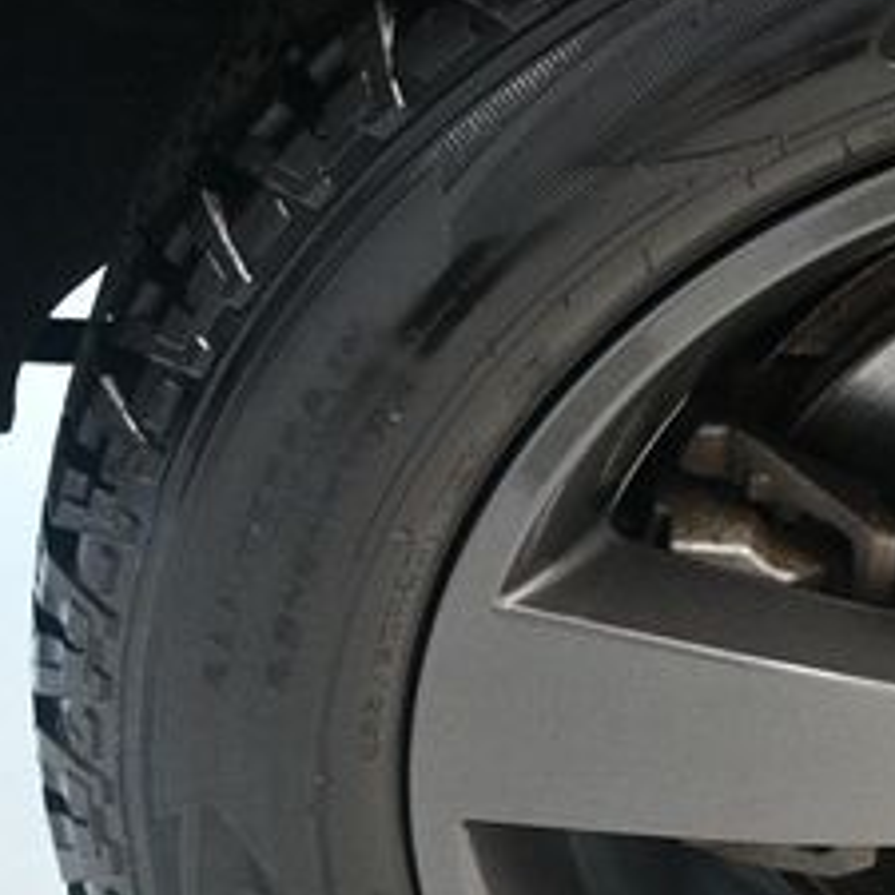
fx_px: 3393
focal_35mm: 116
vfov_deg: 14.9
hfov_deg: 14.4
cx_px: 1169
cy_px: 696
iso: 3600
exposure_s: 1/60
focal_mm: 32
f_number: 4
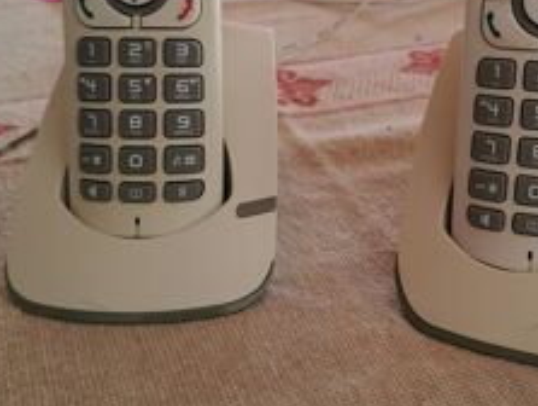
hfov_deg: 32.6
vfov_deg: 24.9
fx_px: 903
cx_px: 393
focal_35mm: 58
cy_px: 89
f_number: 1.8
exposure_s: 1/100
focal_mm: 5.58
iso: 125
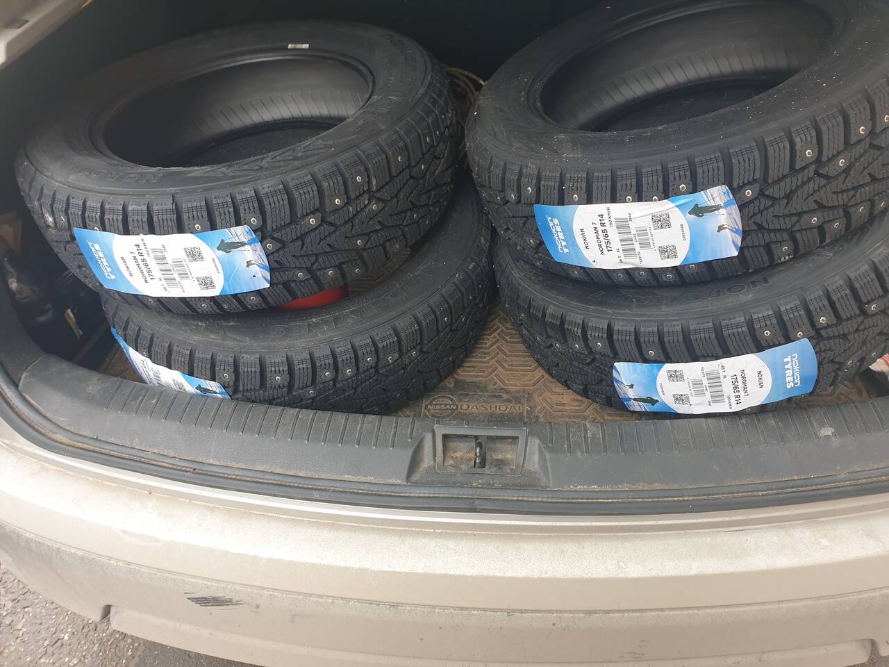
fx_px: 668
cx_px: 444
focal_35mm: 26
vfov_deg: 53.1
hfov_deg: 67.3
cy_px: 334
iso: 64
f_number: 2.4
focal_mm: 4.3
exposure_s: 1/100
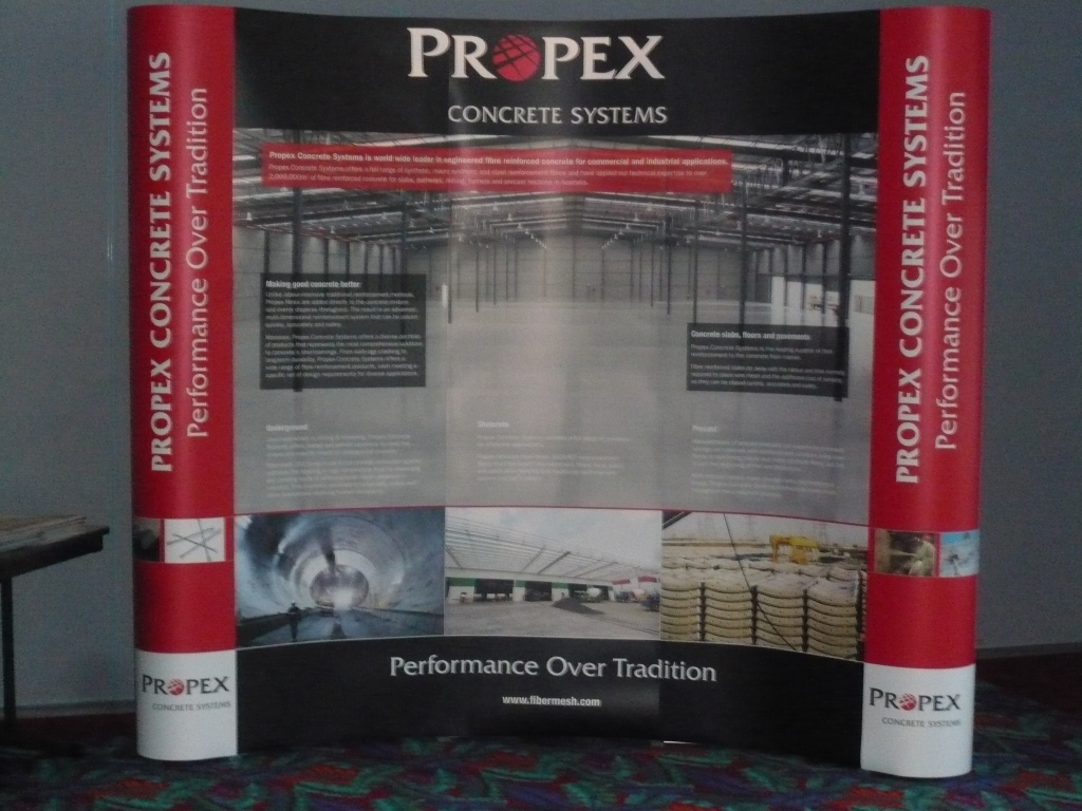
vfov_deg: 23.3
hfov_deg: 30.7
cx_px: 541
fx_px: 1969
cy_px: 406
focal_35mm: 63
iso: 640
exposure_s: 1/30
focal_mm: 10.3
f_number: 4.3
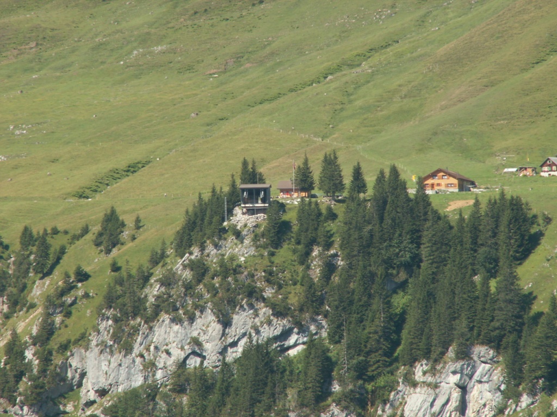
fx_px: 4650
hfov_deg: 6.9
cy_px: 208
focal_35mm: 289
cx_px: 278
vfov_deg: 5.1
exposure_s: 1/125
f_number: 7.1
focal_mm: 47.27
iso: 50
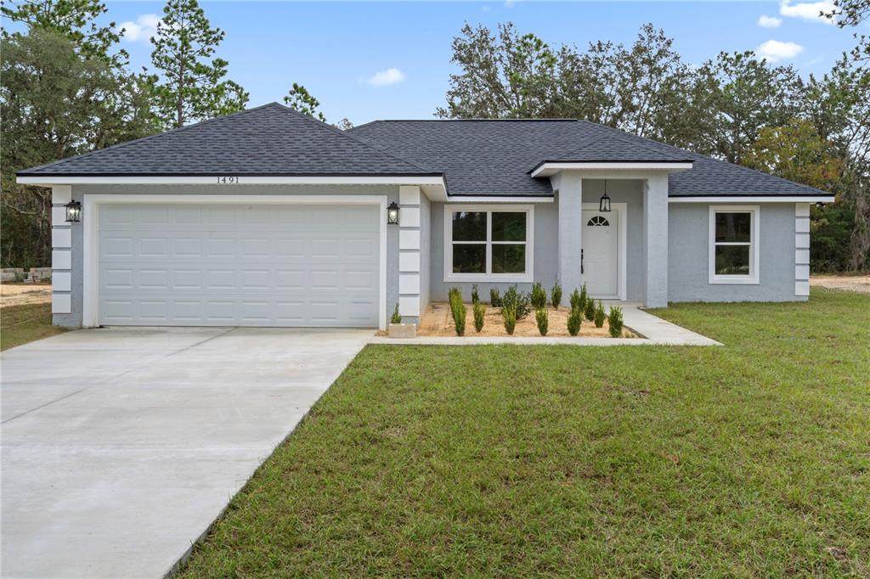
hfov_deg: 55.8
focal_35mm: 34
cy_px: 290
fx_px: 821
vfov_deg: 38.9
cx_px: 435
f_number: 22
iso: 250
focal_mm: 34
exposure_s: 1/8
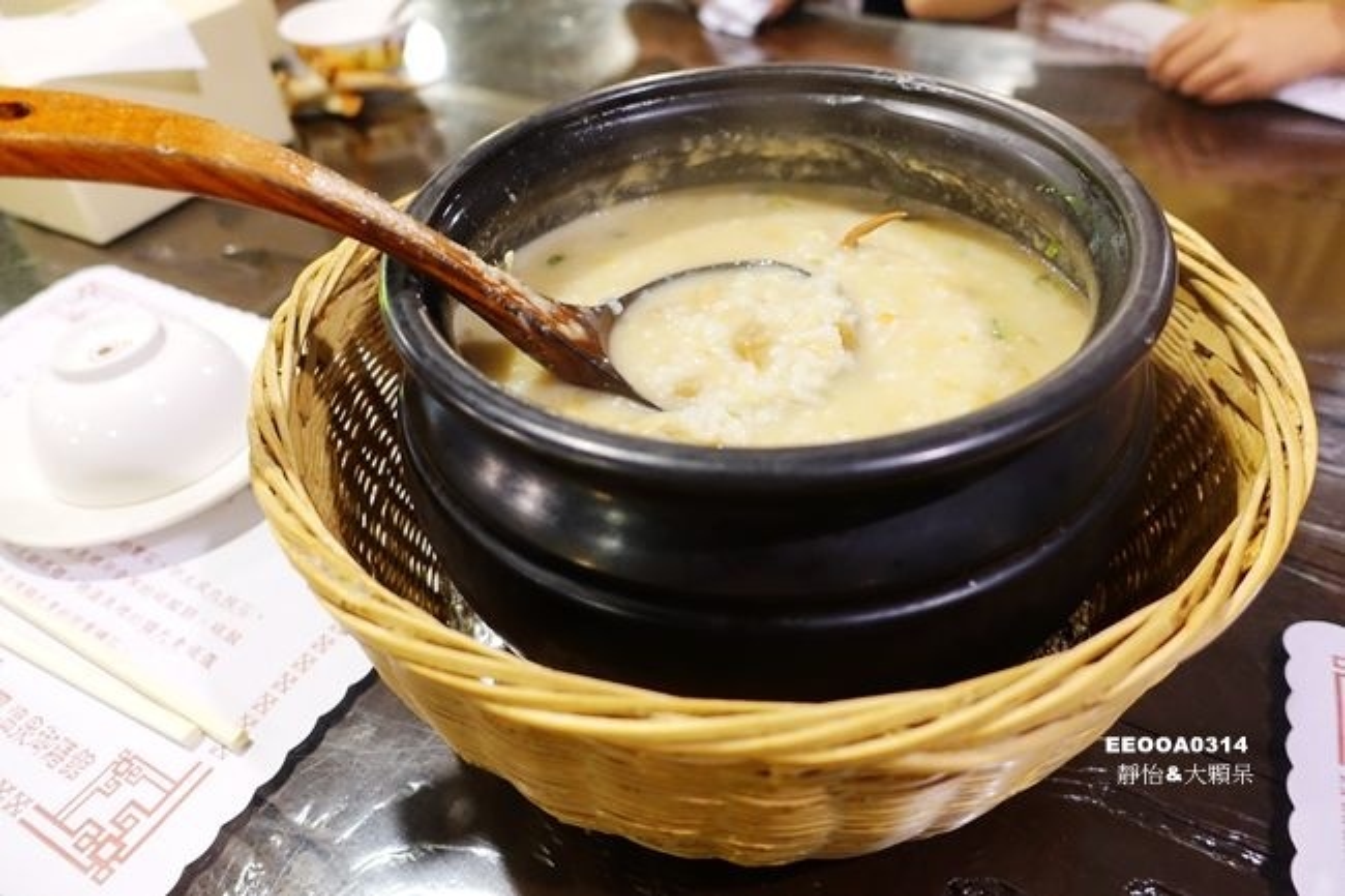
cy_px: 448
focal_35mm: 24
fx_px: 896
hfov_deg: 73.8
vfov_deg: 53.1
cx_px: 672
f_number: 1.8
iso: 800
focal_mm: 8.8
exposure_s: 1/15
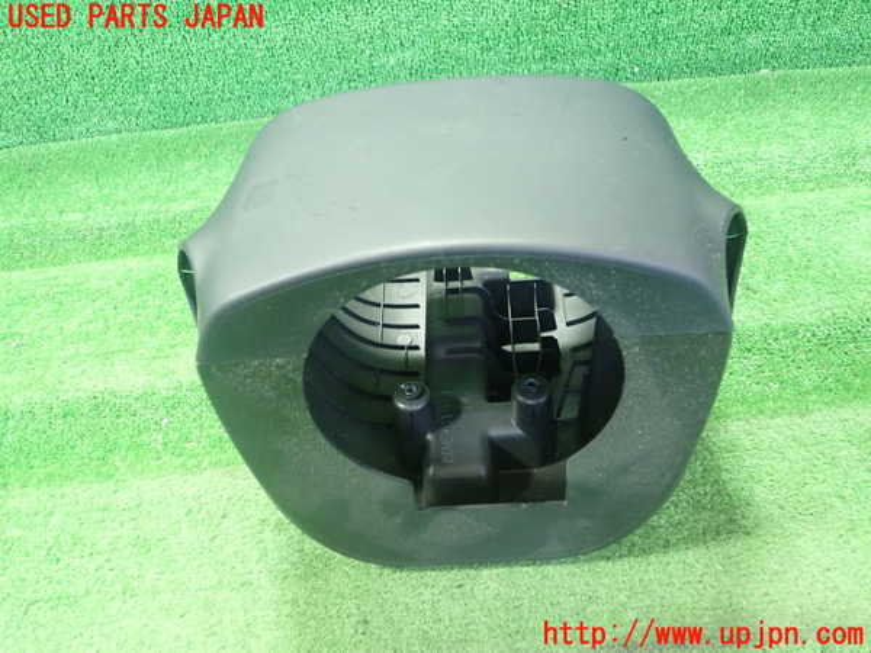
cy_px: 326
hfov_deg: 60.0
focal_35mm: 30
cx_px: 436
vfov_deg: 46.8
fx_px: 755
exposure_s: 1/60
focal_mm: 5.5
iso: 800
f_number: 2.3
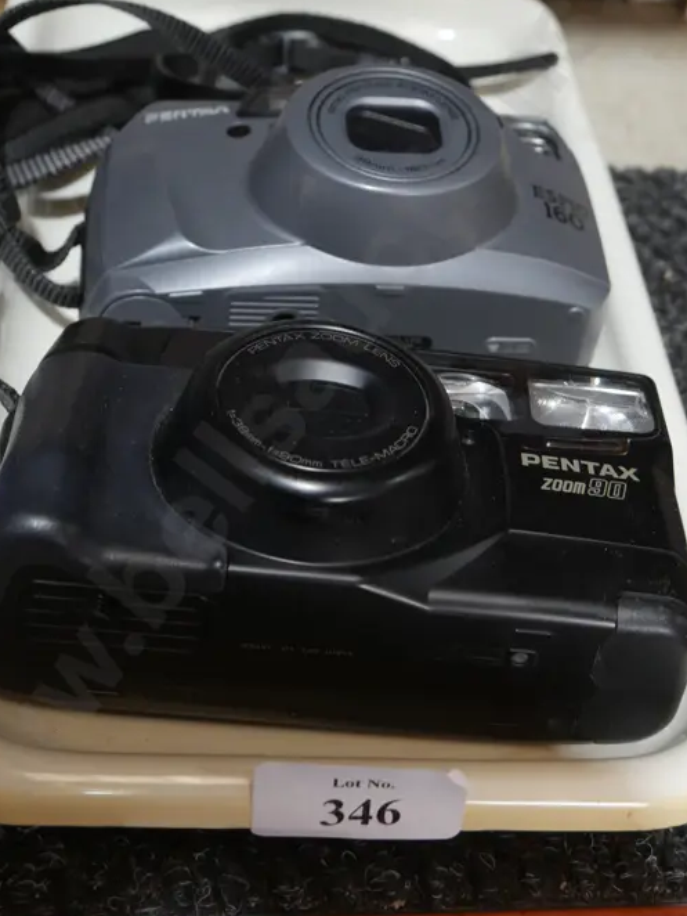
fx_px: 1719
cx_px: 359
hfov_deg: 22.6
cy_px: 307
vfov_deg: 29.6
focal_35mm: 65
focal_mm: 21
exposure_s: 1/60
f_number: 4.6
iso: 500
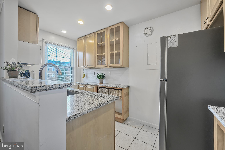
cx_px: 112
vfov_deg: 81.2
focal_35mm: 14
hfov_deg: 104.3
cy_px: 75
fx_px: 87
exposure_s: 1/3
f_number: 9
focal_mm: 14
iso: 200
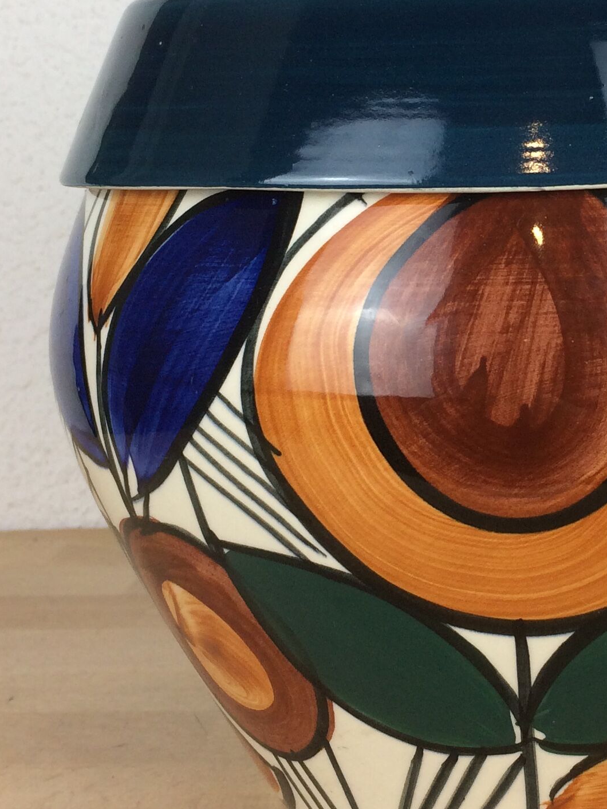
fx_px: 1566
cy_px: 218
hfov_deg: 21.3
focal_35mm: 67
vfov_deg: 28.6
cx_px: 570
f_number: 2.2
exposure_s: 1/100
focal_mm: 4.15
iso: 64
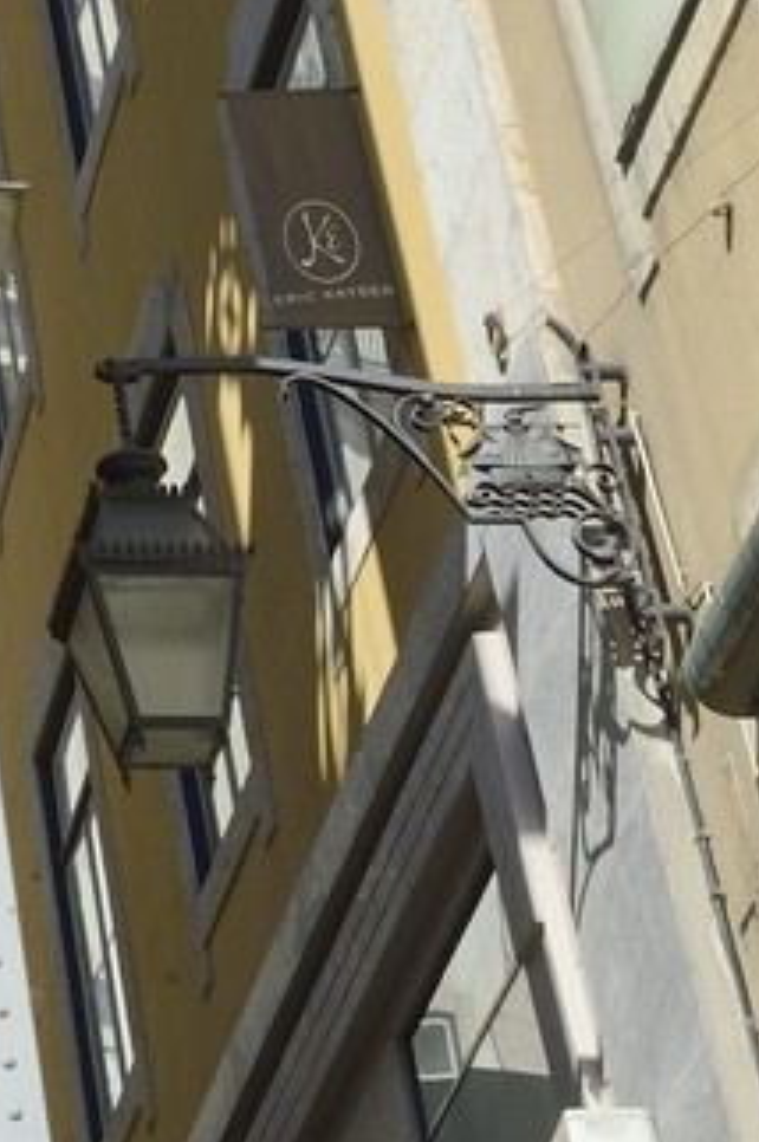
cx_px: -848
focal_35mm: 134
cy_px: -979
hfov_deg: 9.4
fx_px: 4247
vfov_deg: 13.6
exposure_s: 1/200
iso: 200
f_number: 14
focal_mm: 27
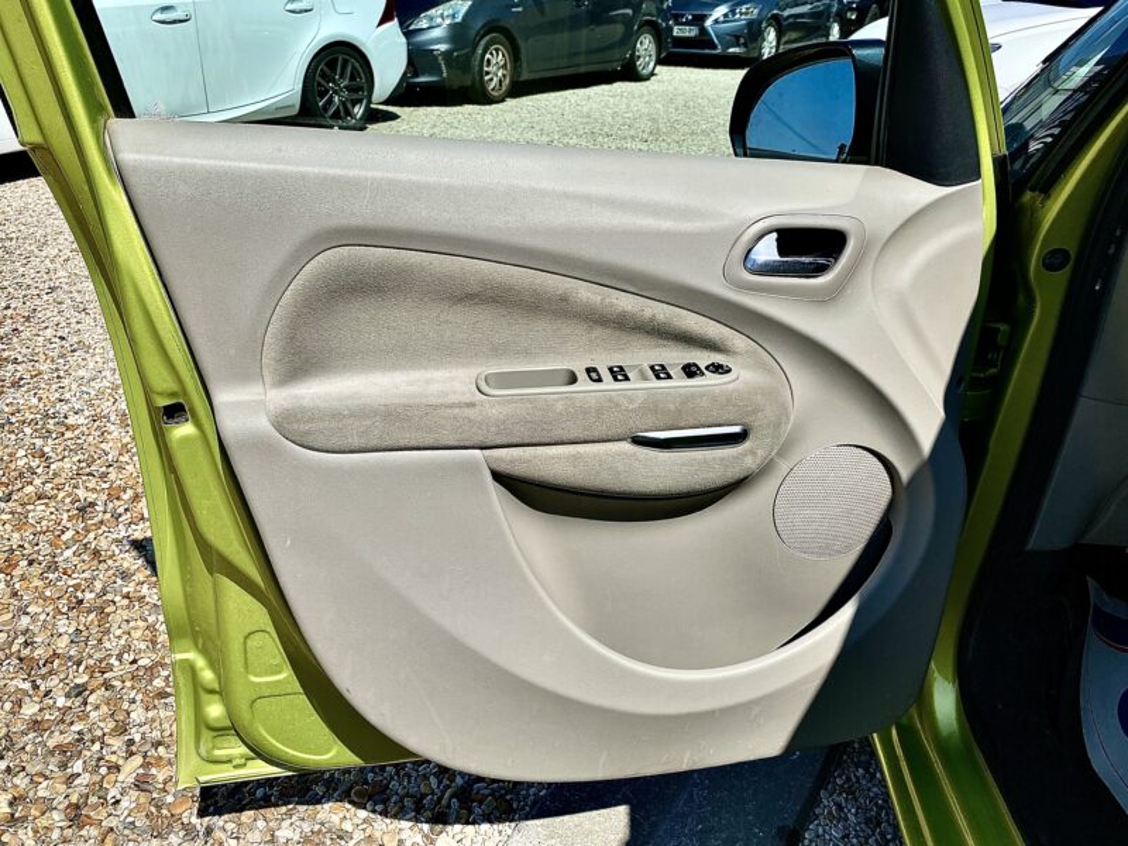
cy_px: 423
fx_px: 847
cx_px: 564
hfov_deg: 67.3
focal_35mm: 26
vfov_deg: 53.1
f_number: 1.8
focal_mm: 4.25
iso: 32
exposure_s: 1/4115
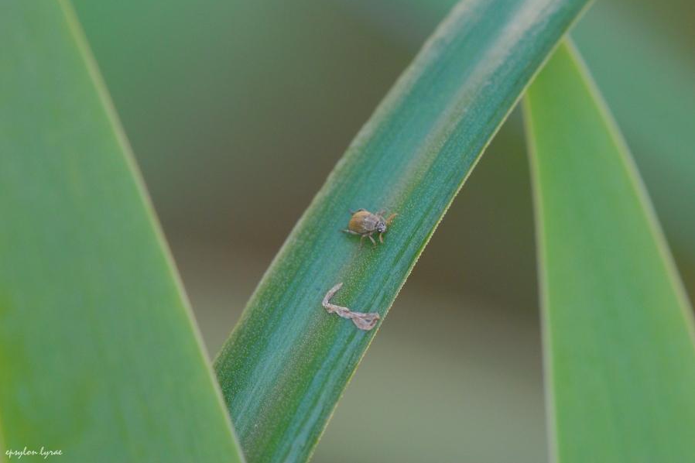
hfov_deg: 7.6
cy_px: 231
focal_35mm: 271
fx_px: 5230
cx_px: 348
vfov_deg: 5.1
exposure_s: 1/60
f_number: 10
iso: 800
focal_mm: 180
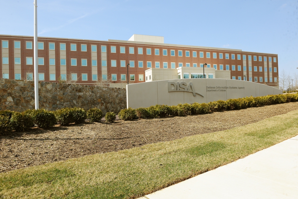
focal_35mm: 25
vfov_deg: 51.3
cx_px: 143
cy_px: 103
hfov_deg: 71.5
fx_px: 207
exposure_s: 1/320
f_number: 9
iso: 250
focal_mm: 24
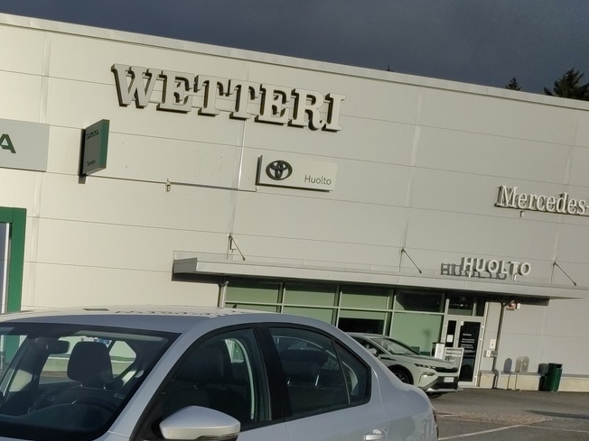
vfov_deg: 25.7
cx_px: -52
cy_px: 472
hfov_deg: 32.1
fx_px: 902
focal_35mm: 53
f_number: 1.8
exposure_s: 1/4959
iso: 104
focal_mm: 5.56
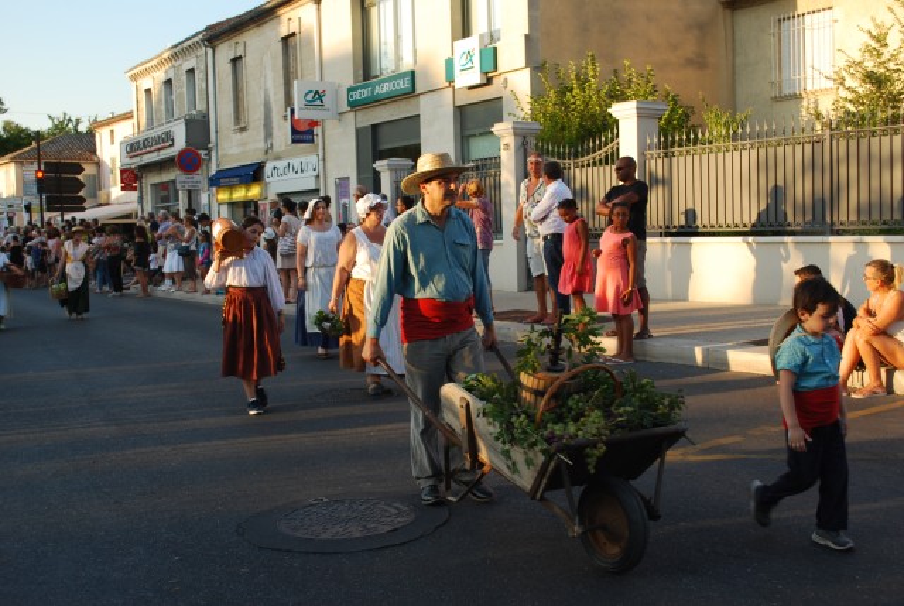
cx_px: 452
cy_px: 303
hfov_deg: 44.9
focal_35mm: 44
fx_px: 1094
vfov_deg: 31.0
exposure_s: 1/125
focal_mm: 29
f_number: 5.6
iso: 140
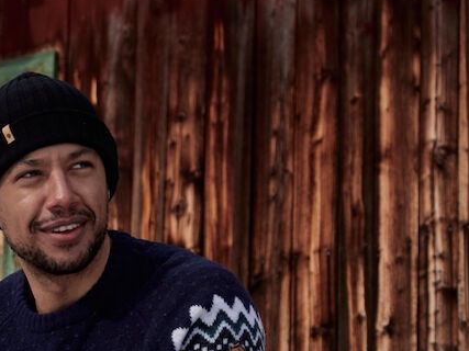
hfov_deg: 12.2
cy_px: 486
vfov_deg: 9.2
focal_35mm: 158
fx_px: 2140
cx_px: -91
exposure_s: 1/640
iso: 100
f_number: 4.5
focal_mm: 57.5
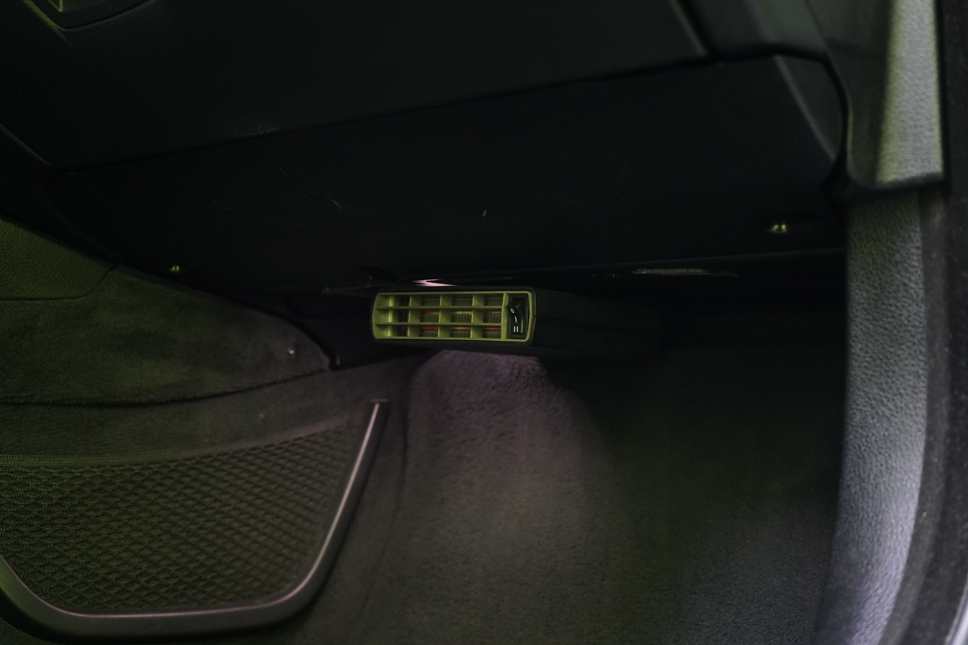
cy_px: 322
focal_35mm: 42
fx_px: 1129
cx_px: 484
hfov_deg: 46.4
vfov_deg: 31.9
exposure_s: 1/20
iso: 5000
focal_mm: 42
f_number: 5
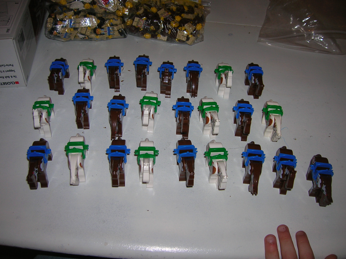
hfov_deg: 54.0
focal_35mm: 34
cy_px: 130
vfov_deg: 41.7
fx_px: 340
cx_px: 173
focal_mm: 5.7
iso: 50
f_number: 2.9
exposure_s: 1/60.1
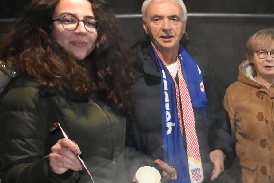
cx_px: 273
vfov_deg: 19.4
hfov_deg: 27.2
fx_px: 533
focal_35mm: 70
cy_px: 127
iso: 4000
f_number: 4
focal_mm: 18
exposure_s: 1/160
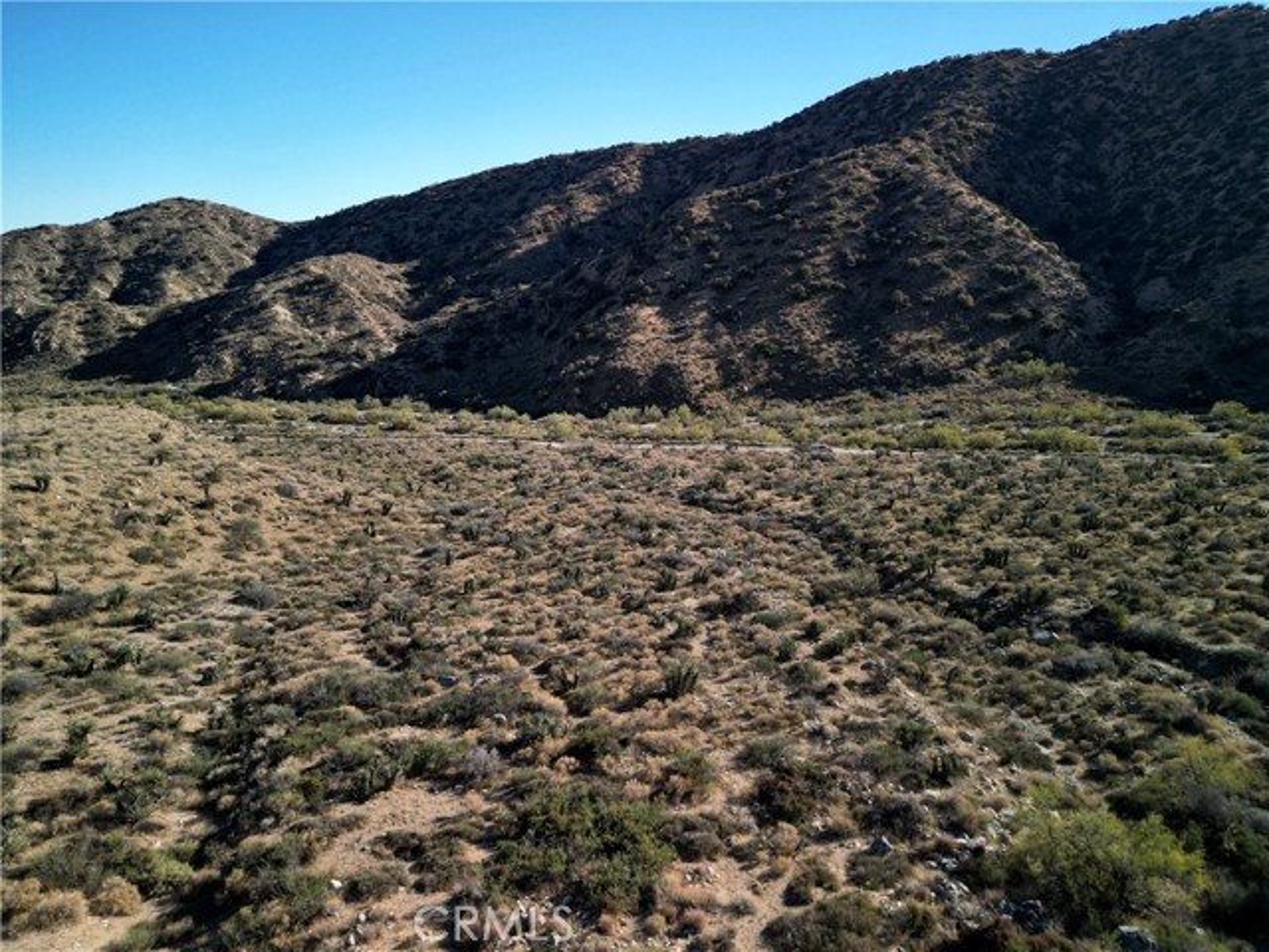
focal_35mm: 24
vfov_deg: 56.8
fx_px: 880
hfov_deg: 71.6
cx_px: 634
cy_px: 476
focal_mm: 6.72
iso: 100
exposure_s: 1/320
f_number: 1.7
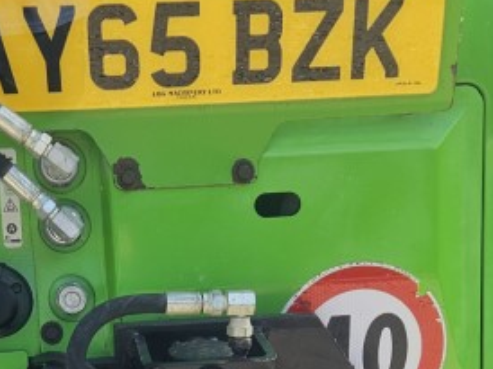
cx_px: 200
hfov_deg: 22.7
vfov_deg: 15.9
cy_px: 526
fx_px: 1224
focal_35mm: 86
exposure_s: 1/328
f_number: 1.8
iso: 25
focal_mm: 5.4
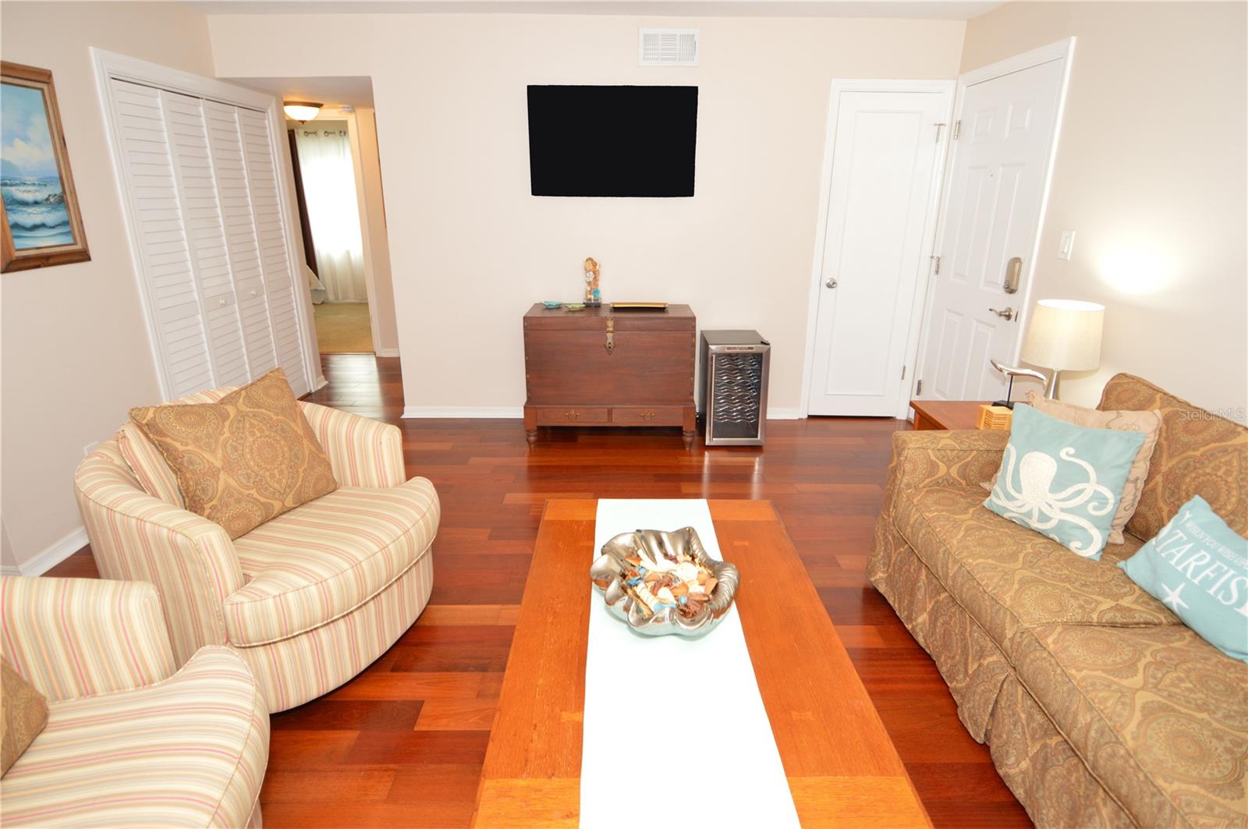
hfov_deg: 90.1
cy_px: 414
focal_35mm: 18
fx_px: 623
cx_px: 624
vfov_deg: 67.3
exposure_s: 1/60
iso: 400
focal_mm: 12
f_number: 4
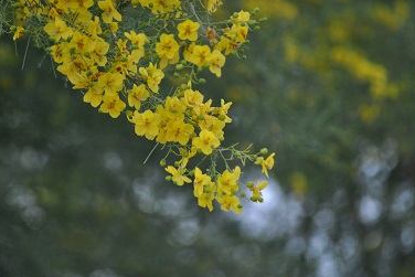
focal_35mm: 342
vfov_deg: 4.0
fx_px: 3944
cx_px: 198
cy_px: 148
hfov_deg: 6.0
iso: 800
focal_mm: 200
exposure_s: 1/125
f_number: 5.6
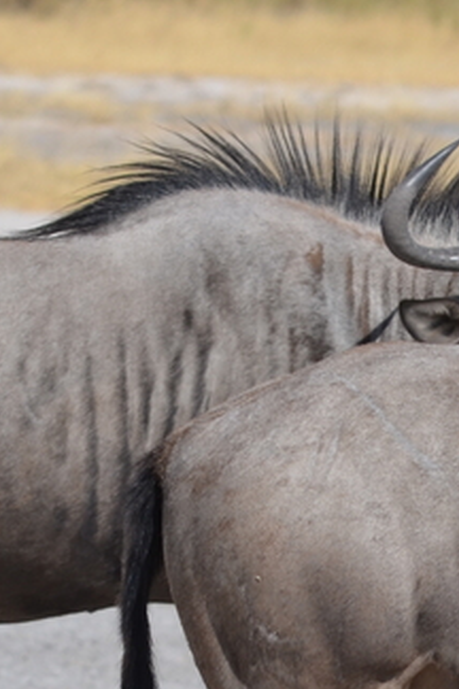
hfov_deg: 1.5
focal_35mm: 887
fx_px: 16963
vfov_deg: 2.3
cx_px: 759
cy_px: 687
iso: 200
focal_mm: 150
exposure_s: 1/800
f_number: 7.1
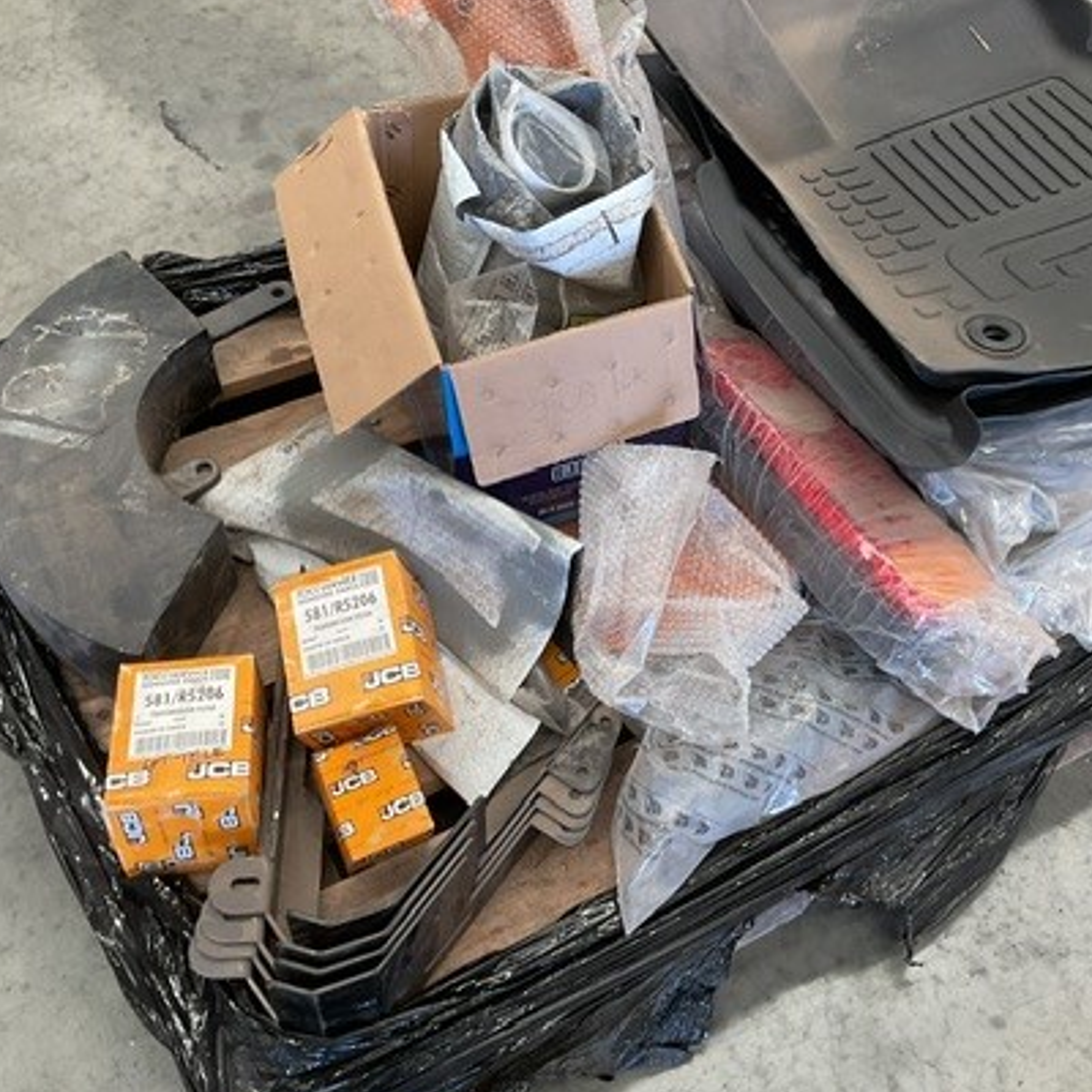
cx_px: 655
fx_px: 1463
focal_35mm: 41
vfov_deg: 40.8
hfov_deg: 40.7
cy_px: 470
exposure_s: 1/60
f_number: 1.8
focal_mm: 3
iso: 50
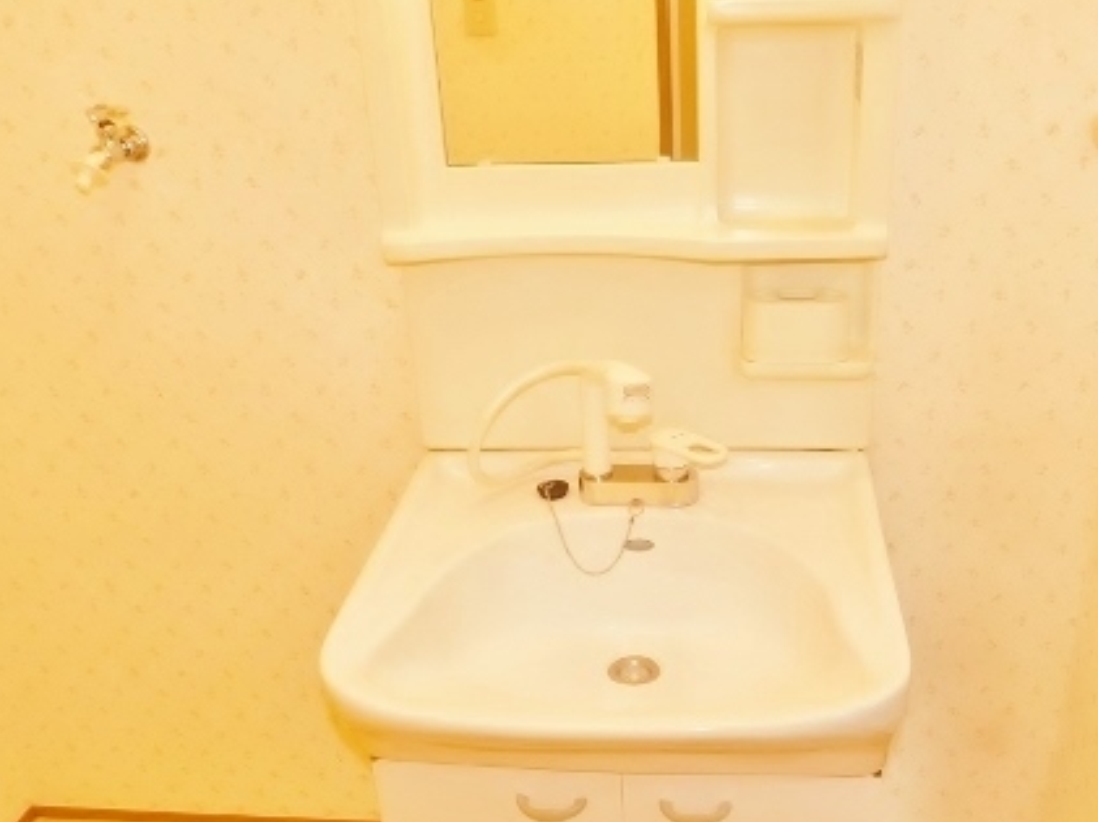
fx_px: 1109
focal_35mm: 35
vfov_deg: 40.5
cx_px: 655
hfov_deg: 52.3
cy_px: 483
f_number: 3
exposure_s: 1/30
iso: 180
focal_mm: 4
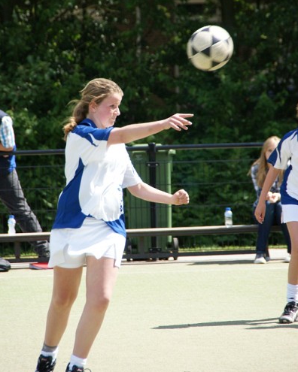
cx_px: 149
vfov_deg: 5.7
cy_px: 150
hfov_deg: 4.5
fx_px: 3759
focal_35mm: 341
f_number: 7.1
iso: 200
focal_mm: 200
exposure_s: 1/400
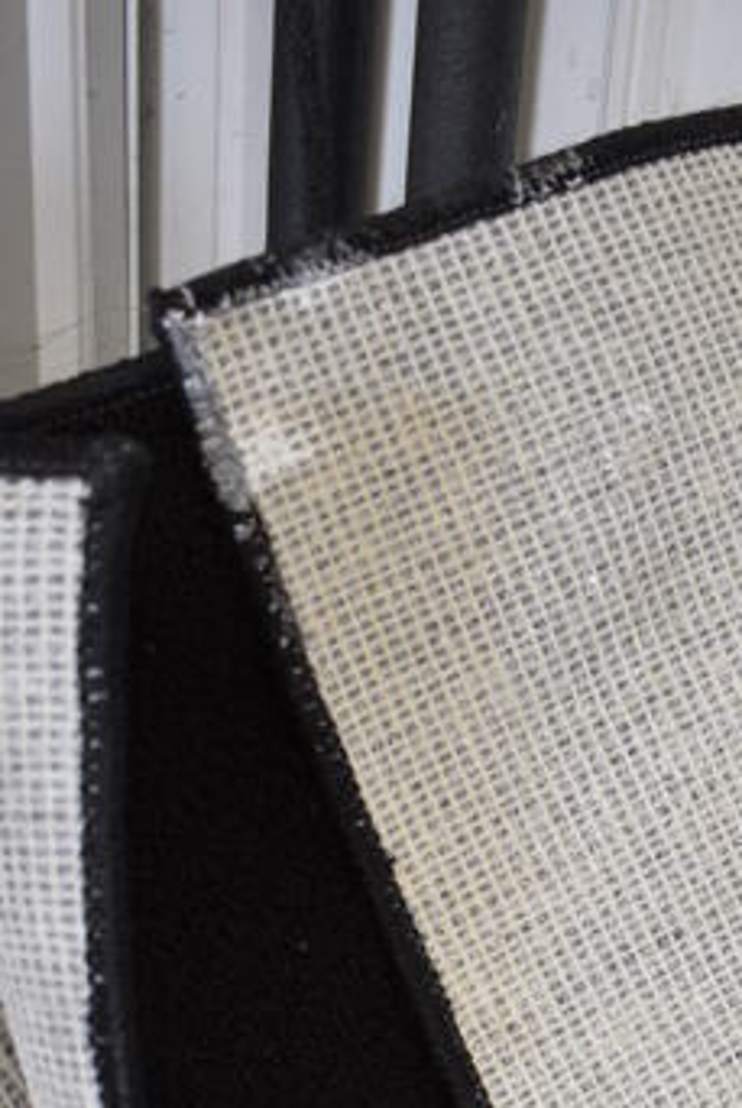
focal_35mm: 72
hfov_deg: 18.6
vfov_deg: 25.4
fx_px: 2219
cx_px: 677
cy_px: 1298
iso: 1100
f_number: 3.5
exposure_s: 1/125
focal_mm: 18
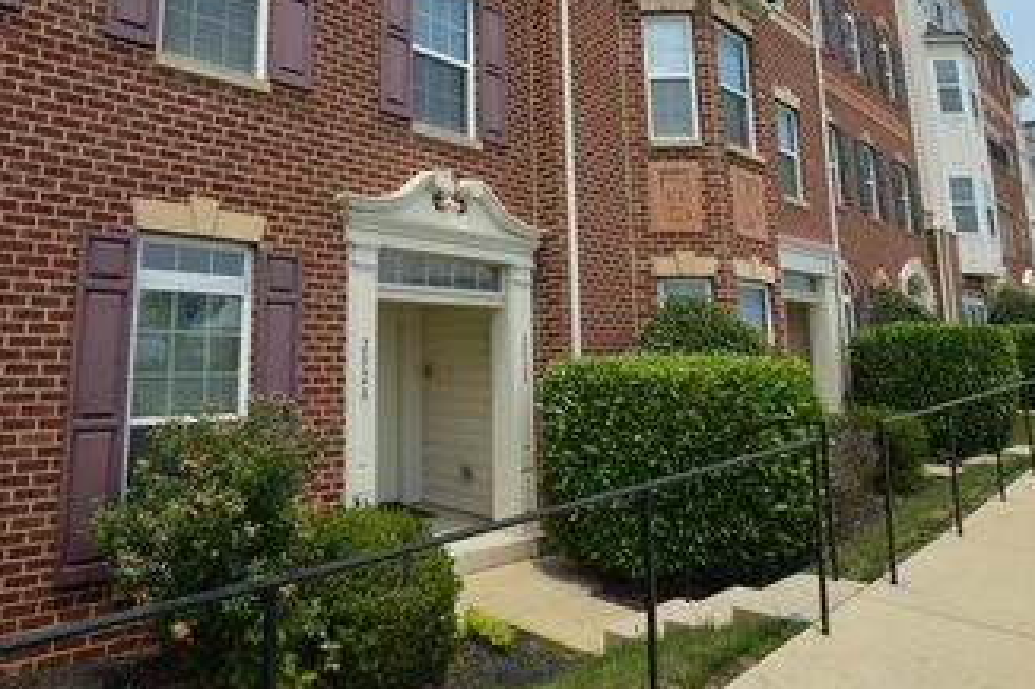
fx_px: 661
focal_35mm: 23
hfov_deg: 74.7
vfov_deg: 54.0
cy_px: 233
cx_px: 384
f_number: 9
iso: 100
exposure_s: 1/320
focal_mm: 10
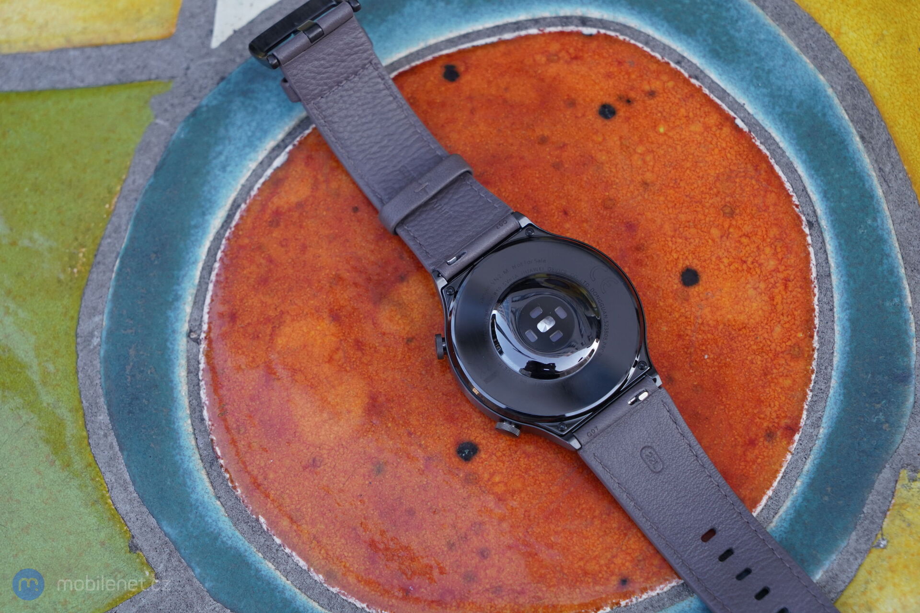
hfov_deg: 28.8
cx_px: 460
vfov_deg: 19.5
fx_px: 1789
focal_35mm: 70
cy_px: 306
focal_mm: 70
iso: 1600
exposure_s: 1/200
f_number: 7.1
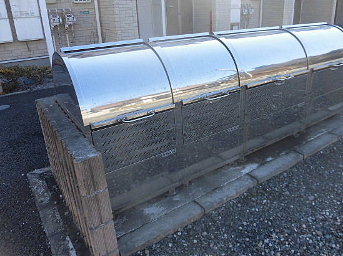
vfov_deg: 49.5
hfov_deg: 63.1
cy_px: 109
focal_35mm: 28
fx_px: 277
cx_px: 199
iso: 100
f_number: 3.1
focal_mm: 4.3
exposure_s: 1/320
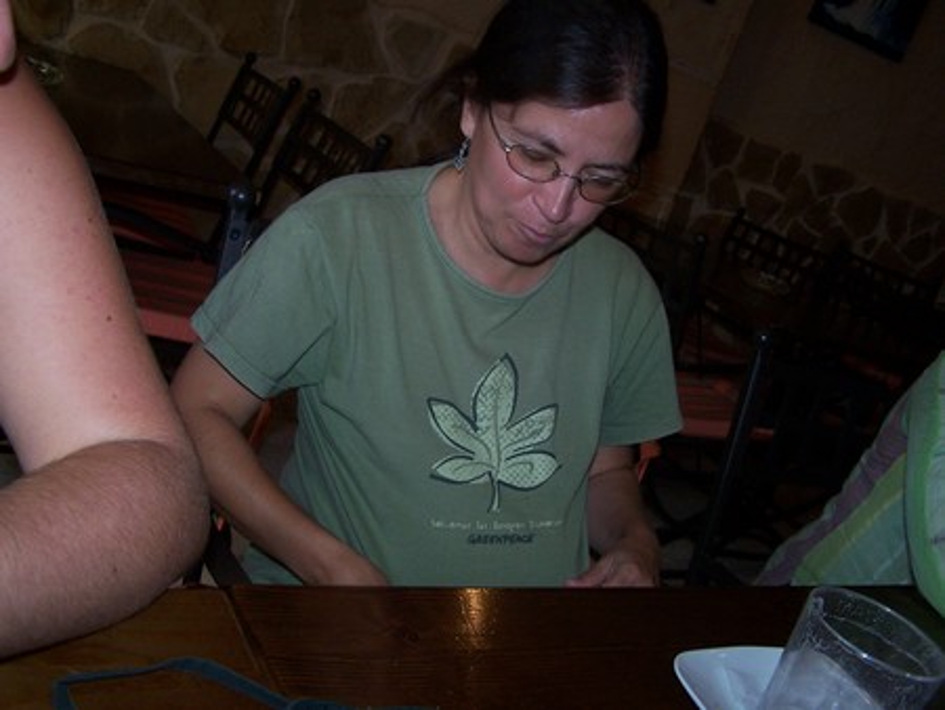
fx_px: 1038
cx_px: 472
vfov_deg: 37.8
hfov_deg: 49.0
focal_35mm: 38
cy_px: 355
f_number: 2.8
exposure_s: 1/60
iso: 140
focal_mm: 6.3
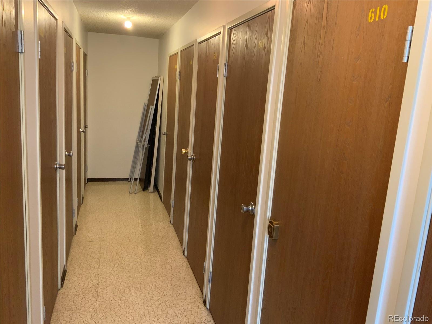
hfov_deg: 61.7
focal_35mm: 29
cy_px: 162
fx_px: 362
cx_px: 216
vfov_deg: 48.2
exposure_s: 1/60
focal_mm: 3
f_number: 1.8
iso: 200
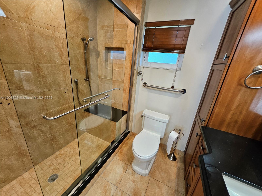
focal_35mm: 13
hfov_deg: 106.2
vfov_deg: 89.9
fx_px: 98
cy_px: 98
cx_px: 131
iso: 160
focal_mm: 1.74
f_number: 2.2
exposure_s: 1/60
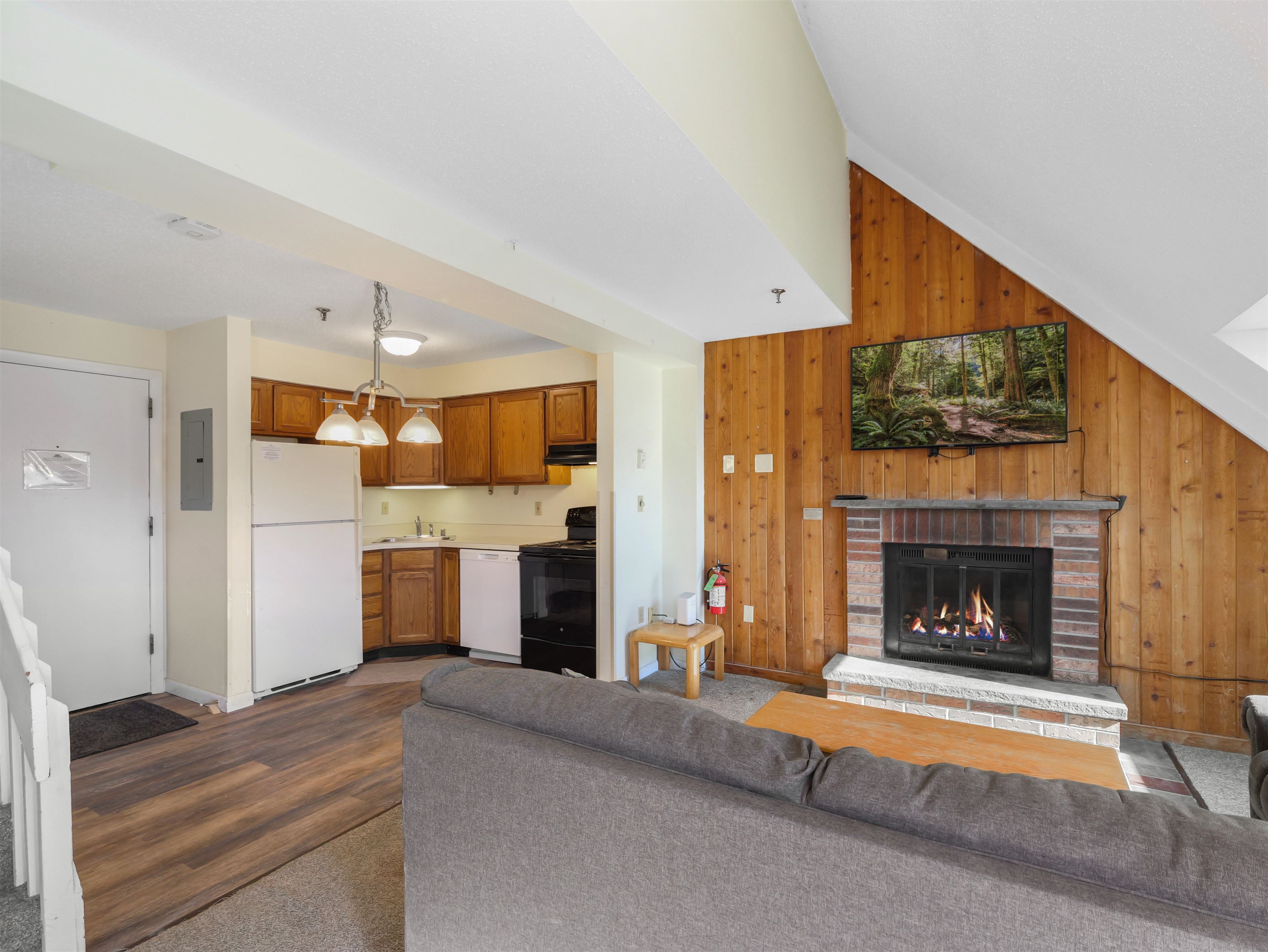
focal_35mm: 16
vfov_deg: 78.1
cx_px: 634
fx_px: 586
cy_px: 476
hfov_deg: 94.5
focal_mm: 8
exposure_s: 1/60
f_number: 2.8
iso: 400
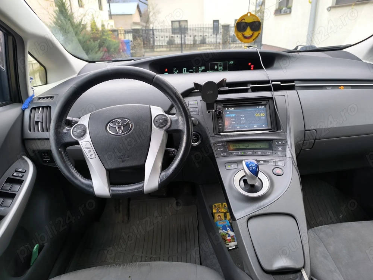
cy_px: 140
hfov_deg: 73.9
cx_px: 186
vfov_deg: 58.9
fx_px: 248
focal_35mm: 23
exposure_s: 1/100
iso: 200
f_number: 1.65
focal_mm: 6.14
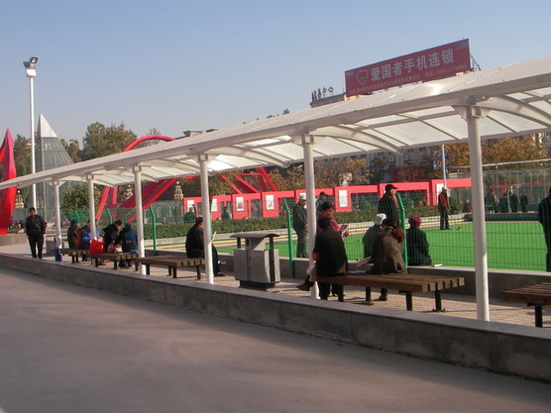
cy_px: 196
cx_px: 258
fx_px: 653
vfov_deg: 35.1
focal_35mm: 41
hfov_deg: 45.7
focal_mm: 6.3
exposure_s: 1/242
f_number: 6.6
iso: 50
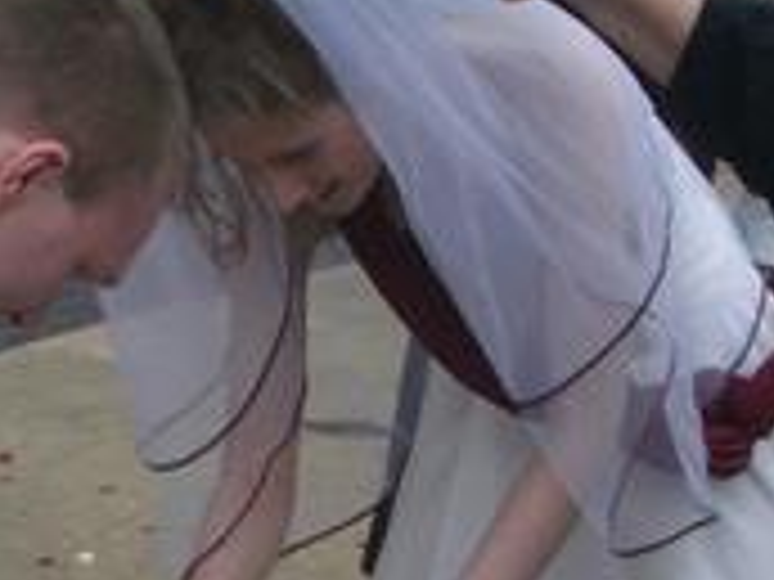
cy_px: 589
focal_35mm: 130
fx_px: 2907
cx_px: 207
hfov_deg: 15.1
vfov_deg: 11.3
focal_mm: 5.8
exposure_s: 1/160
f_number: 2.6
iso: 50
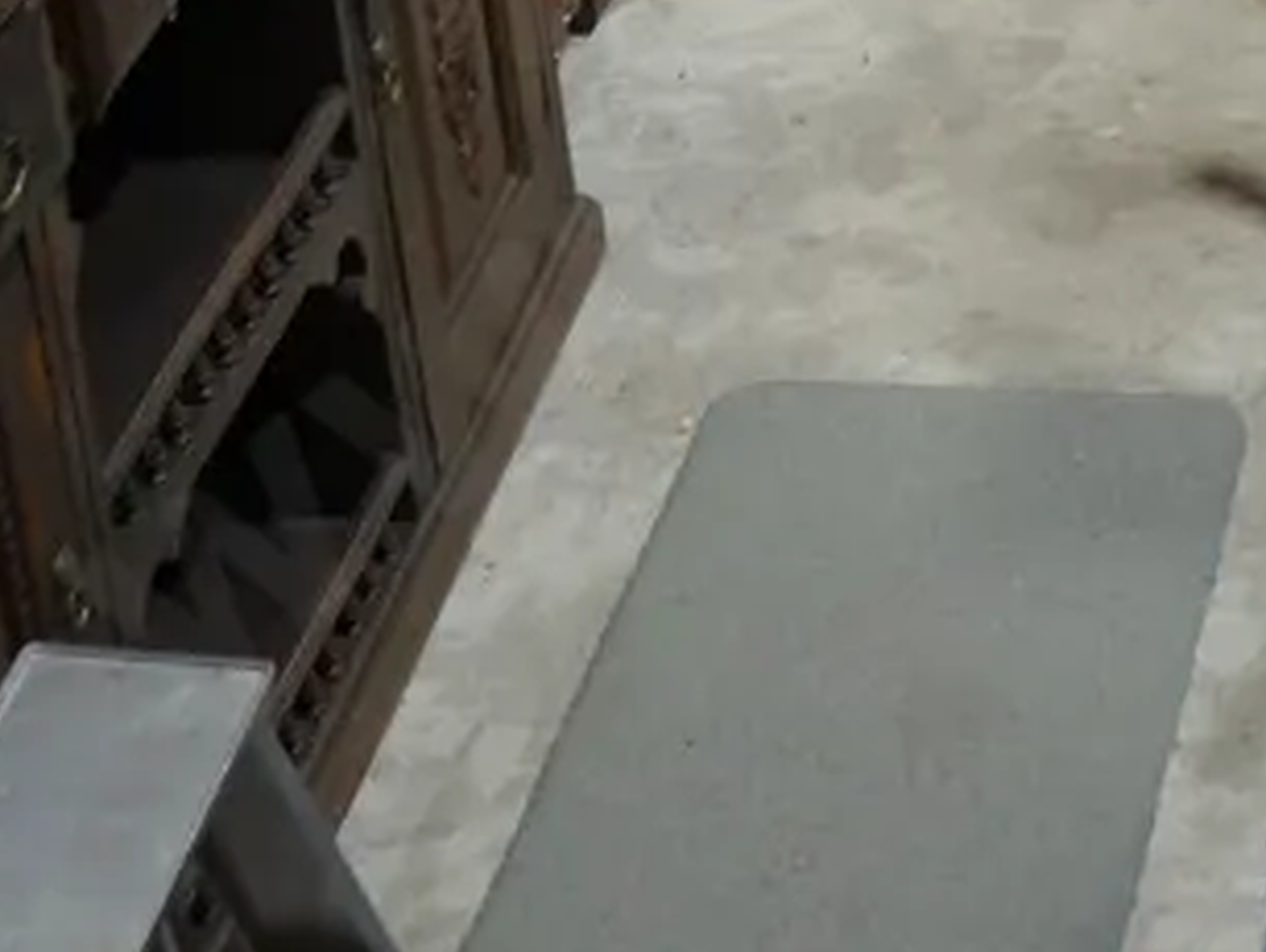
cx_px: 1804
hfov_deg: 16.9
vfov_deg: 12.9
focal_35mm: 107
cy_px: -619
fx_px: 3916
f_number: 3.6
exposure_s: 1/60
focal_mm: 16
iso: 320
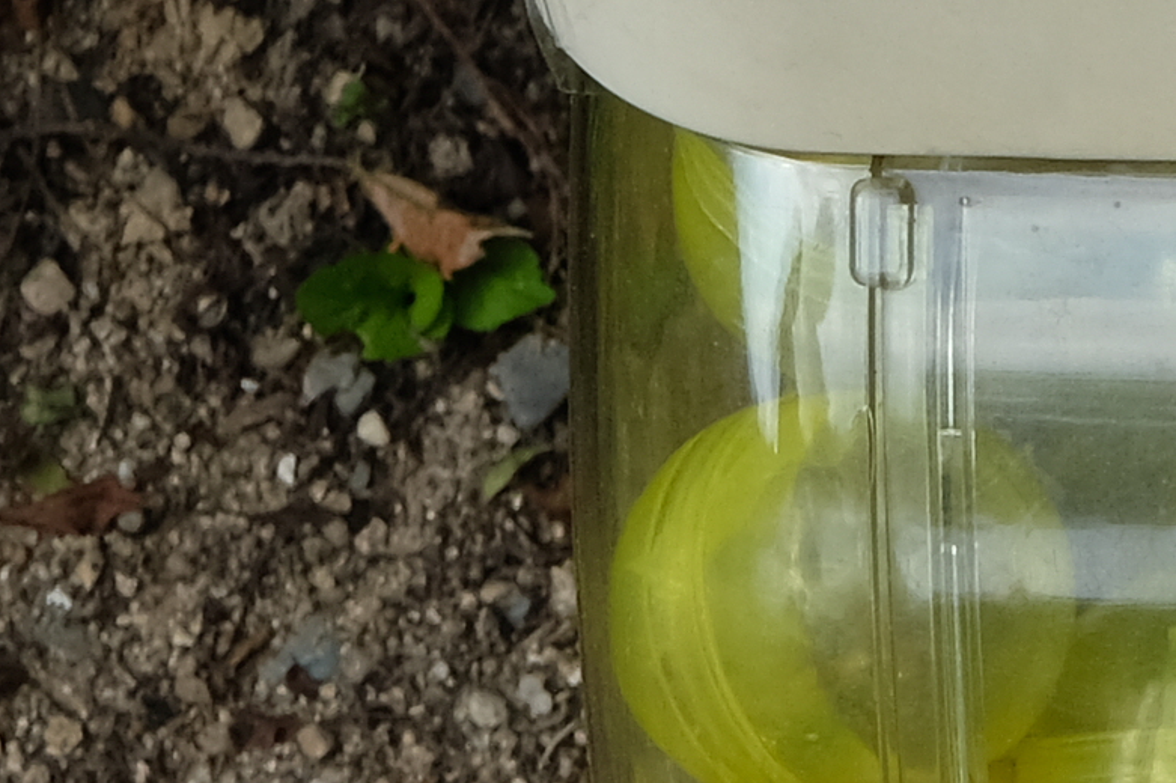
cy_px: 1188
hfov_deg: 7.4
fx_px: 8783
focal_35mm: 269
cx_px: 2149
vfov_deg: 5.1
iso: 400
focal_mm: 23
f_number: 8
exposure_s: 1/250
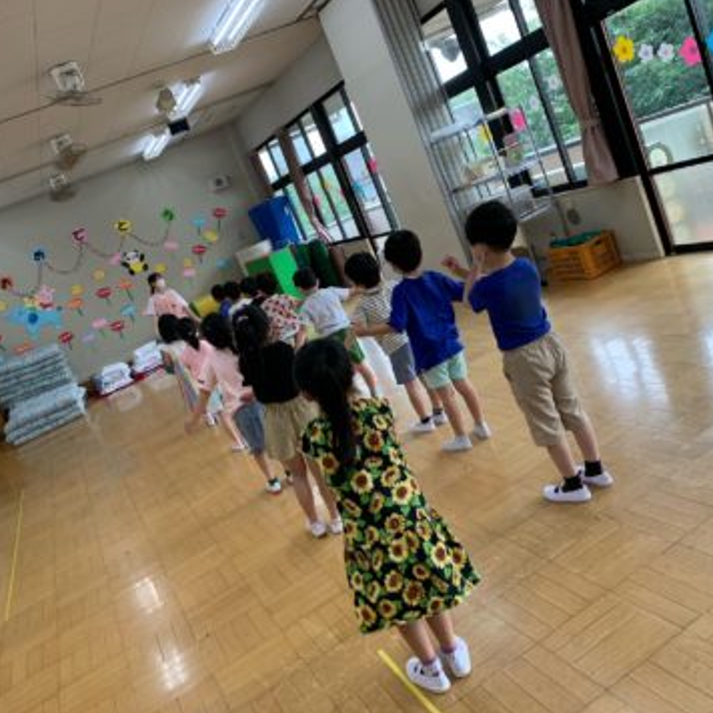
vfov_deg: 52.5
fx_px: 722
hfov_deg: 52.5
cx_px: 344
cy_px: 356
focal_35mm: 31
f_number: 1.8
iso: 100
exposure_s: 1/96
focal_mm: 4.25
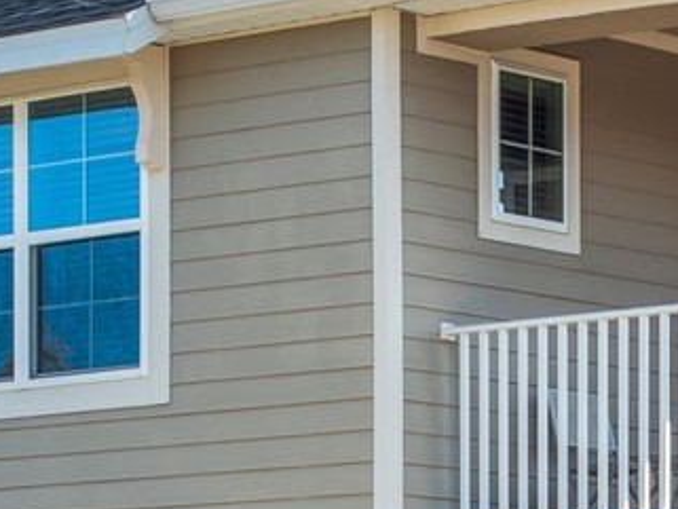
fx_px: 4291
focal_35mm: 219
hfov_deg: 9.0
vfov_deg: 6.7
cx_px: 663
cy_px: 857
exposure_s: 1/200
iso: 200
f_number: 8
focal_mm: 22
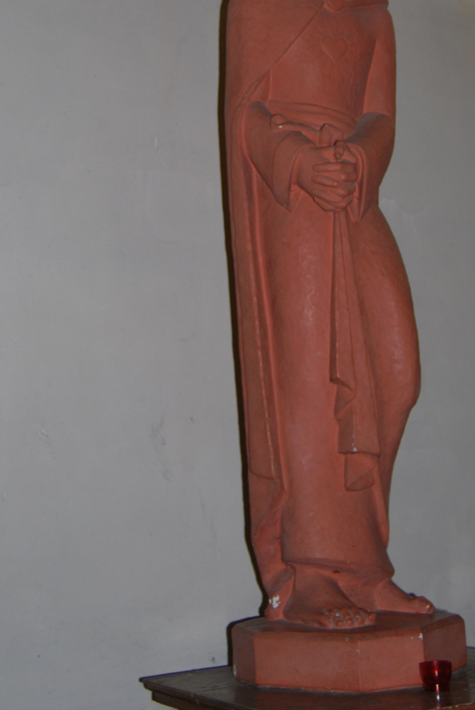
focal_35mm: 63
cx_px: 316
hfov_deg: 21.6
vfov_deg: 31.0
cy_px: 127
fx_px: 1242
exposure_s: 1/60
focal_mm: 23
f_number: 3.8
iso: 200
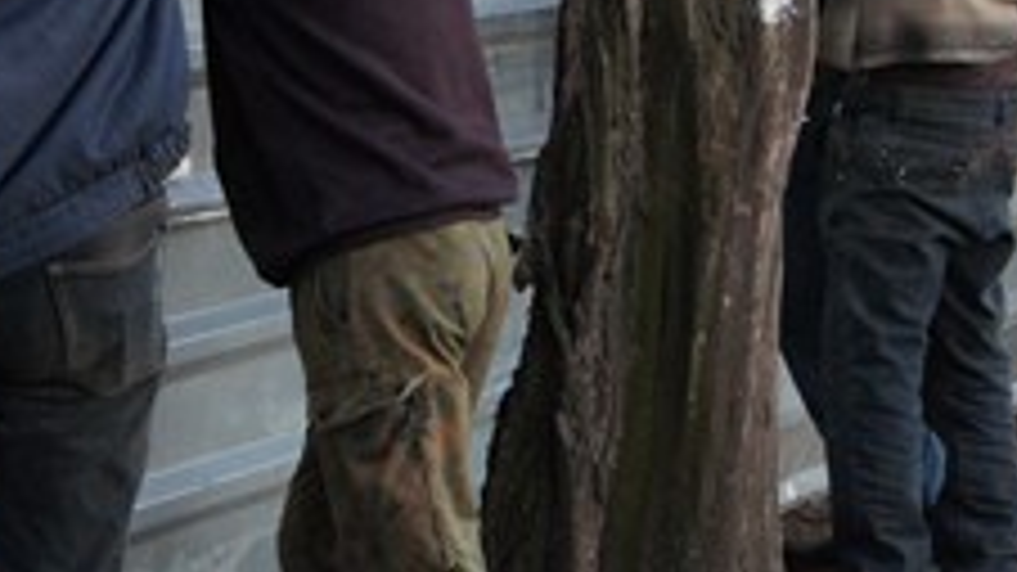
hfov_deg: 12.2
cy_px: 182
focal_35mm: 177
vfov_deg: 6.9
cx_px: 459
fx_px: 4759
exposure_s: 1/25
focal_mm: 39
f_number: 4.5
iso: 1600
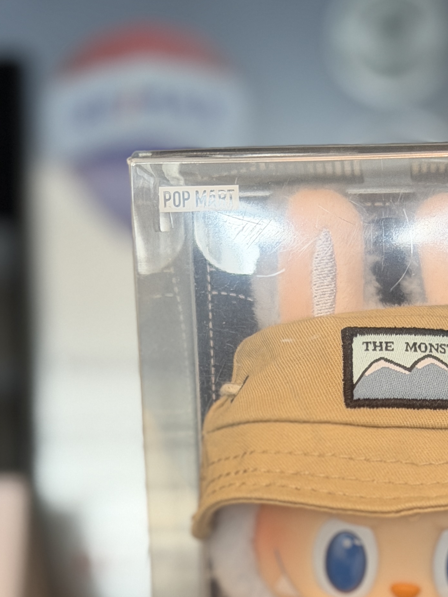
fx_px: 1794
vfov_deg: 18.5
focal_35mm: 104
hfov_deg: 14.1
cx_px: 394
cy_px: 583
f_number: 1.78
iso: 200
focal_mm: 6.76
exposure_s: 1/40
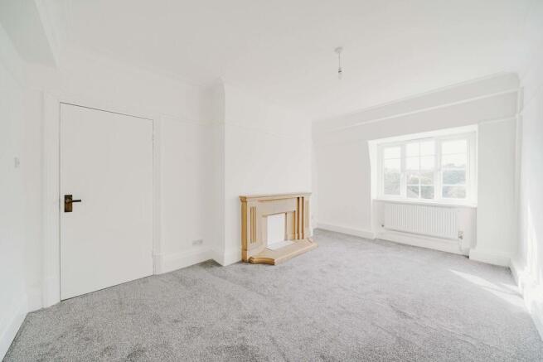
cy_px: 181
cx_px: 272
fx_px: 181
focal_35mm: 12
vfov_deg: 90.0
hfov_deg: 112.6
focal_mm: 12
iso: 500
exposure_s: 1/100
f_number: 6.3
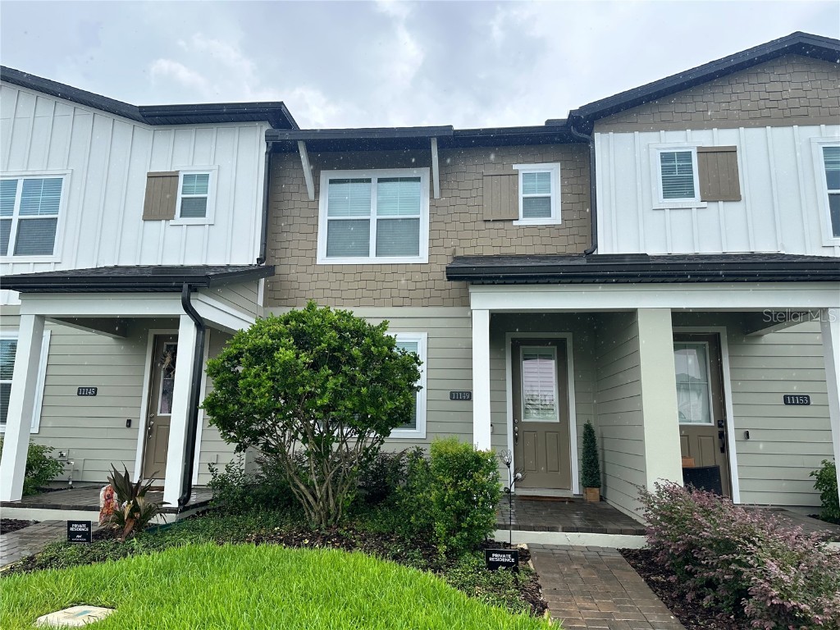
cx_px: 420
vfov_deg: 56.8
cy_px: 315
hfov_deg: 71.6
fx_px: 582
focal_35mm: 24
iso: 80
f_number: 1.78
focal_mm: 6.86
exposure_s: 1/1272
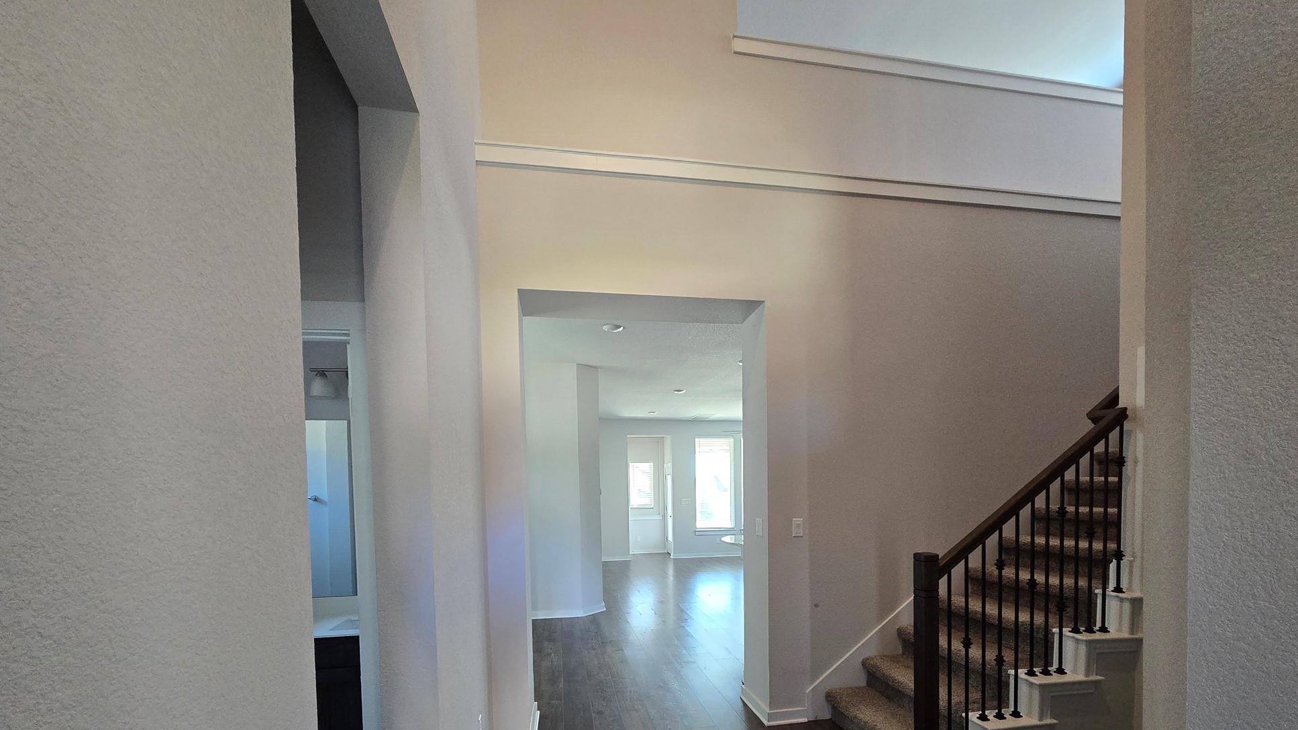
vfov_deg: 67.9
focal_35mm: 15
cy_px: 507
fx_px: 516
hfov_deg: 103.0
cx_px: 655
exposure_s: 1/60
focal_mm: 2.2
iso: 400
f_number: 2.2
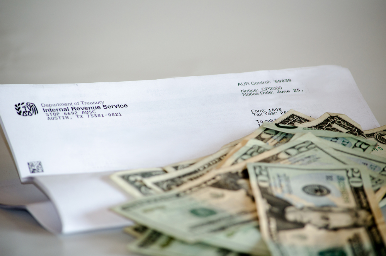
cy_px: 128
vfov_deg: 5.1
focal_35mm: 270
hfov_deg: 7.6
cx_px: 193
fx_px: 2889
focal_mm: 180
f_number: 5
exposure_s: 1/100
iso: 200
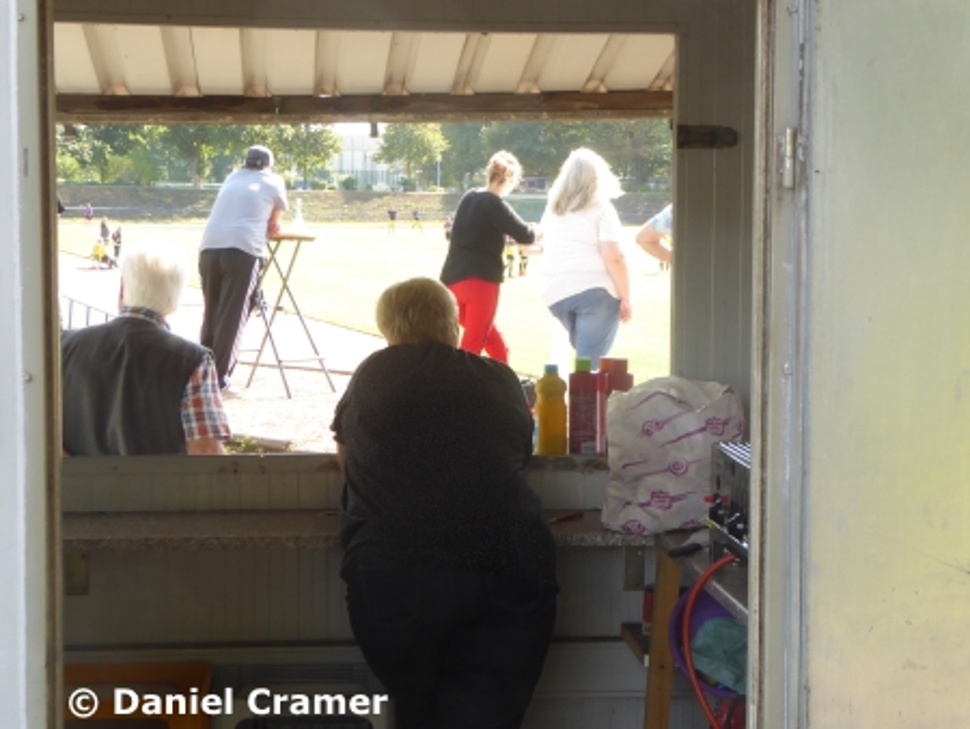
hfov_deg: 26.3
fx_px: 2075
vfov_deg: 19.9
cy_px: 364
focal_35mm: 74
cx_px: 485
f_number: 6.3
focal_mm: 13.2
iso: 250
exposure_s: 1/60
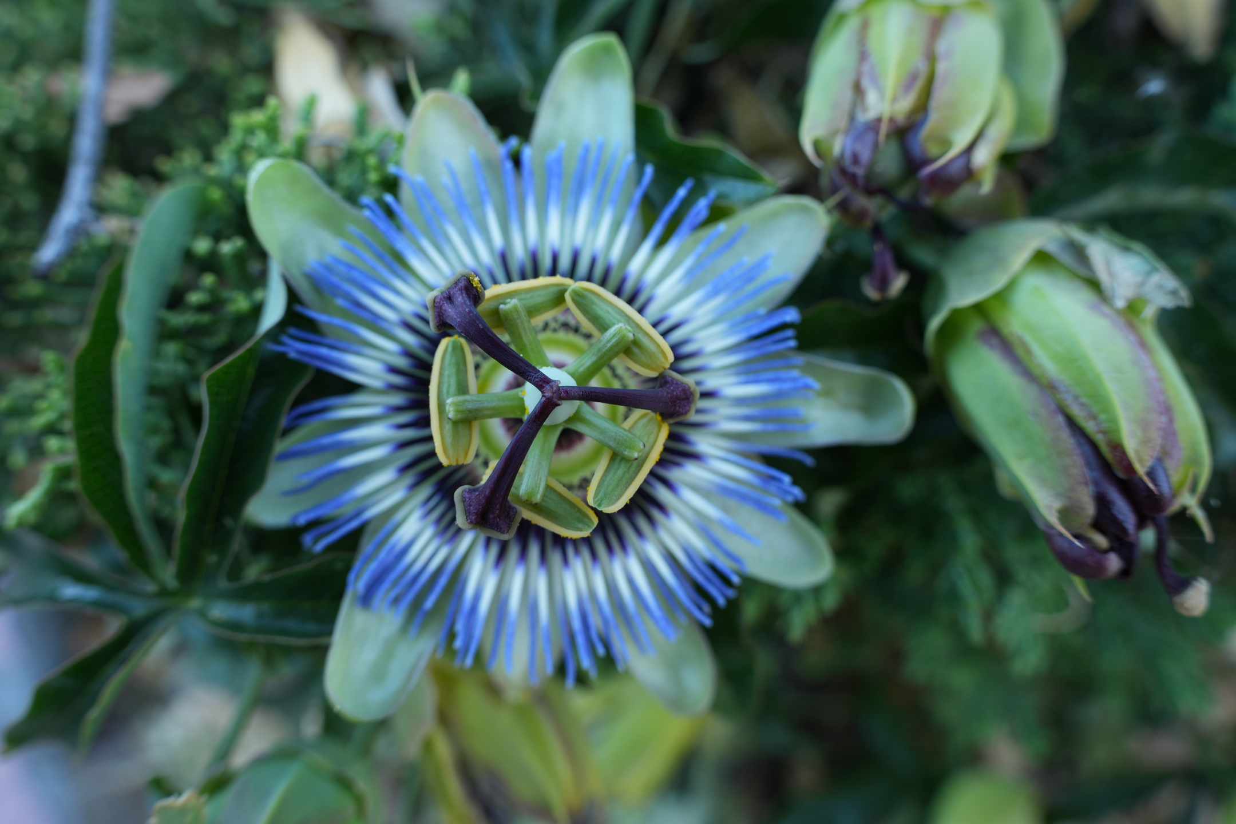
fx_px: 996
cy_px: 412
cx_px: 618
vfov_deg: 45.0
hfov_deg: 63.7
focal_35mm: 29
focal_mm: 29
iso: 200
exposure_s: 1/30
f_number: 7.1
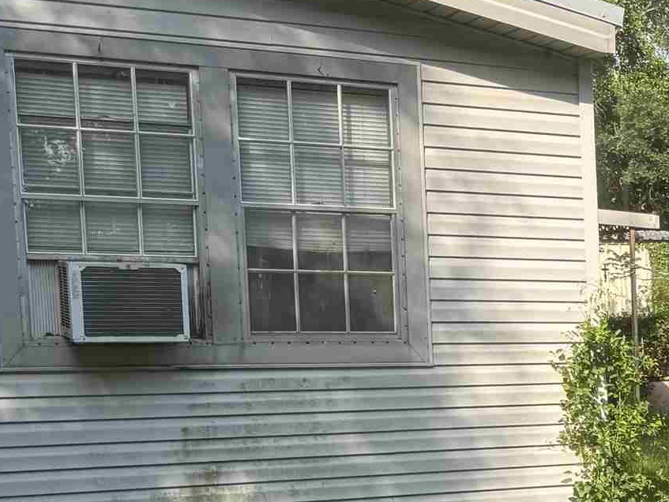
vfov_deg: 16.6
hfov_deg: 19.0
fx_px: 1682
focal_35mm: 87
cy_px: 495
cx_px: 1077
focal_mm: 6.76
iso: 80
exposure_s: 1/842
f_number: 1.78
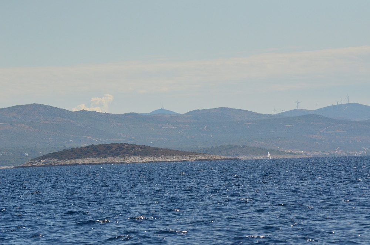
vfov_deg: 5.9
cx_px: 185
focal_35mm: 232
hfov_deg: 8.9
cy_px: 122
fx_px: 2384
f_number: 6.3
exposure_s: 1/8000
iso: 900
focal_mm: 155
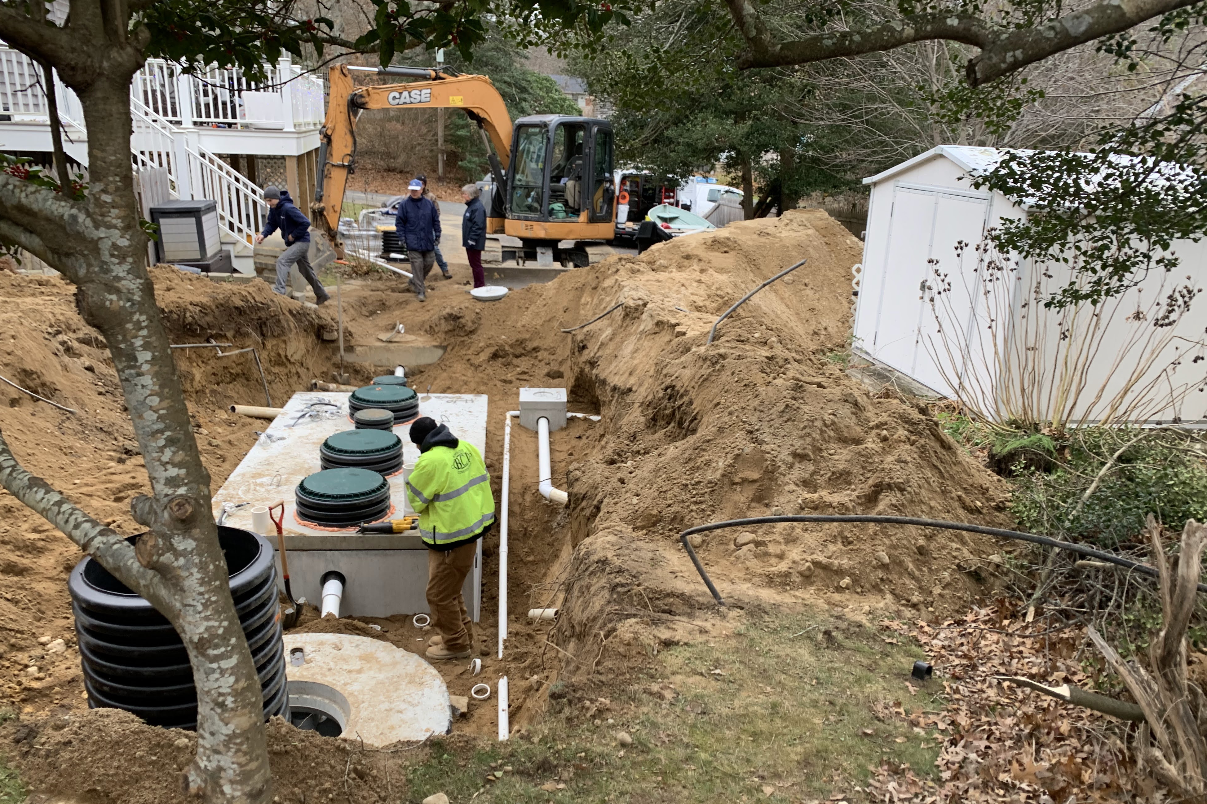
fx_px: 939
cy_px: 436
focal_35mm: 28
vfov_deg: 46.4
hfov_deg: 65.5
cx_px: 622
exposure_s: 1/122
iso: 40
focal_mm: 4.25
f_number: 1.8
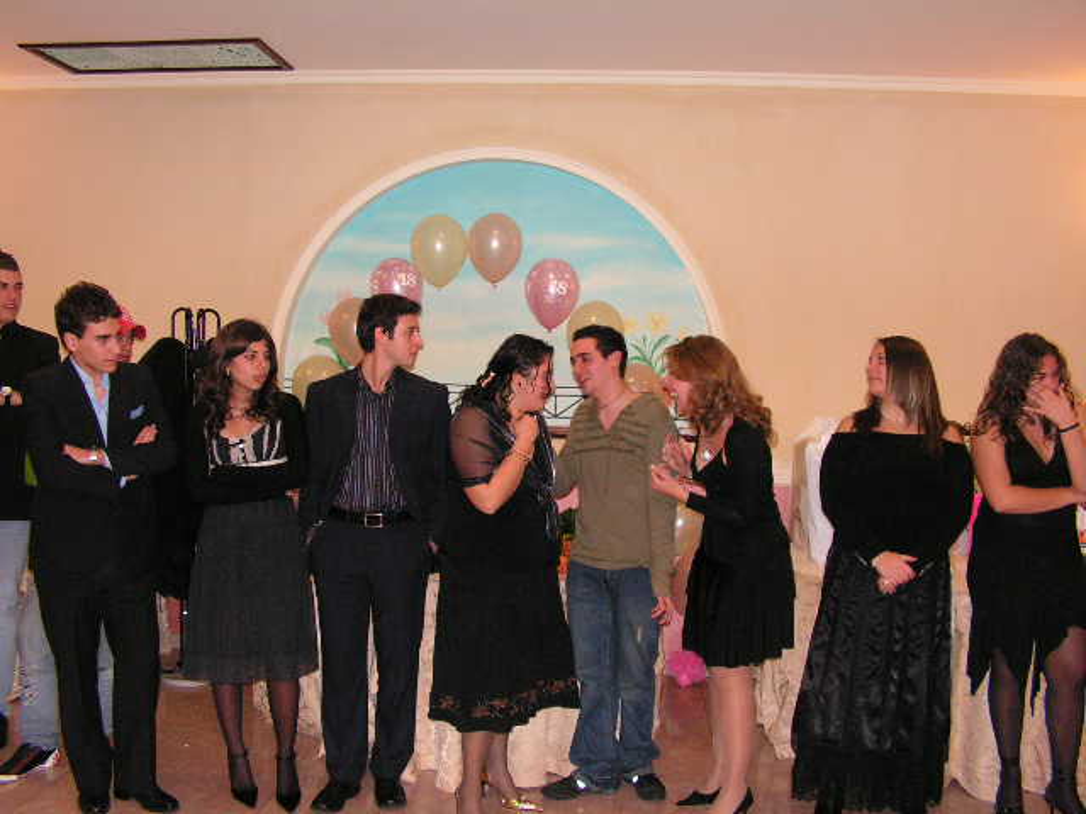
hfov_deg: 51.4
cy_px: 407
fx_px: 1129
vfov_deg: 39.7
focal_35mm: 36
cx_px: 543
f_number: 3.2
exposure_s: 1/40
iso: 200
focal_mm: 6
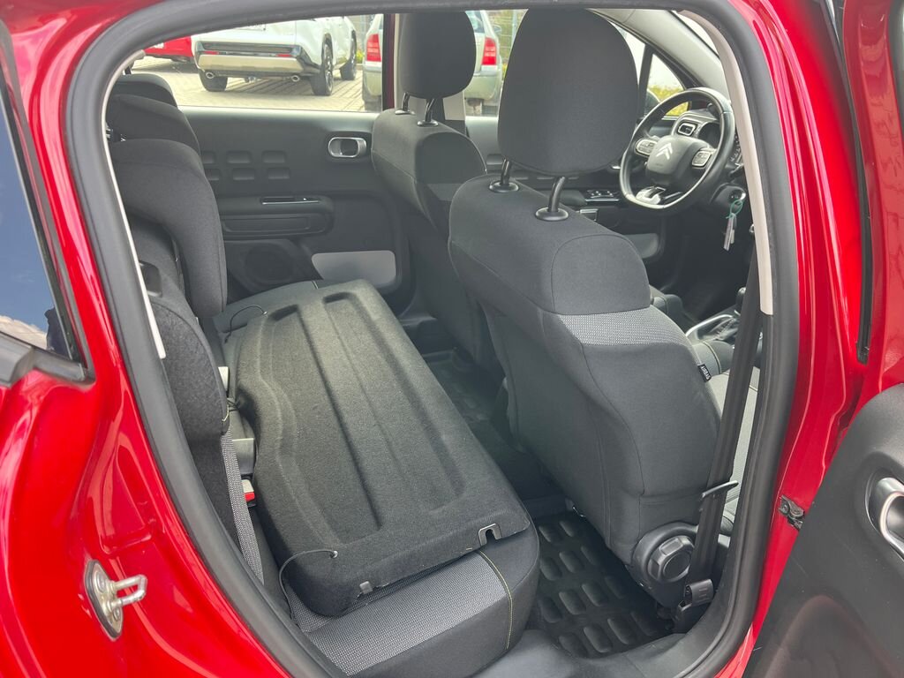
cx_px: 452
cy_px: 339
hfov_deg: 67.3
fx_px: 679
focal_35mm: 26
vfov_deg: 53.1
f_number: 1.6
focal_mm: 5.1
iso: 64
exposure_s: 1/122
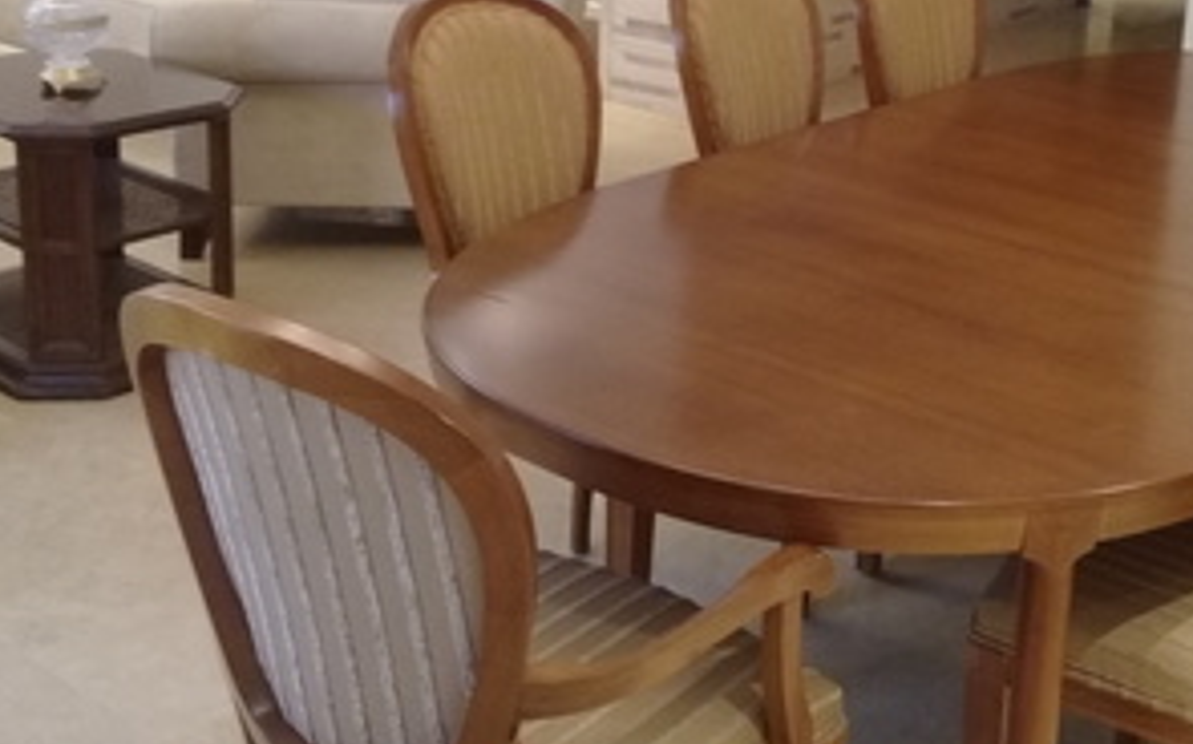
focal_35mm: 51
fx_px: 1657
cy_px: 107
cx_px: 787
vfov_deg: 24.7
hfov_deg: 39.2
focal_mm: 3.3
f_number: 2.2
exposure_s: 1/20
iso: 200
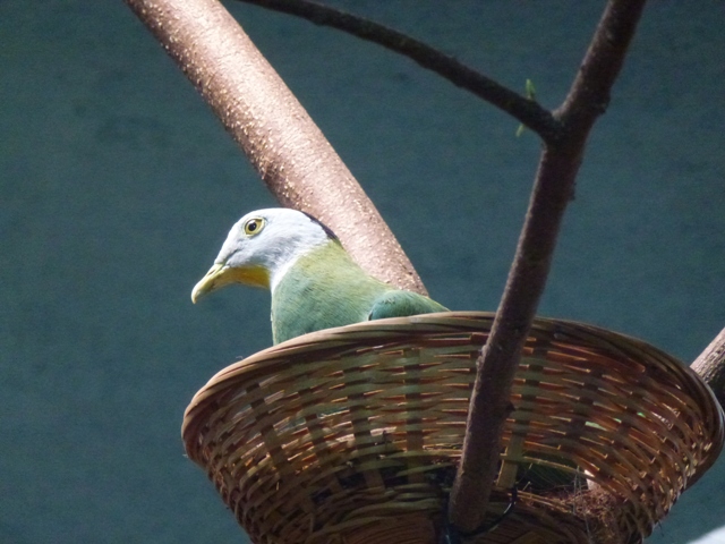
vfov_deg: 3.6
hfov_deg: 4.9
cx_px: 362
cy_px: 272
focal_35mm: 408
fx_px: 8545
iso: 800
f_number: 5.9
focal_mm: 68.8
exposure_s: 1/160
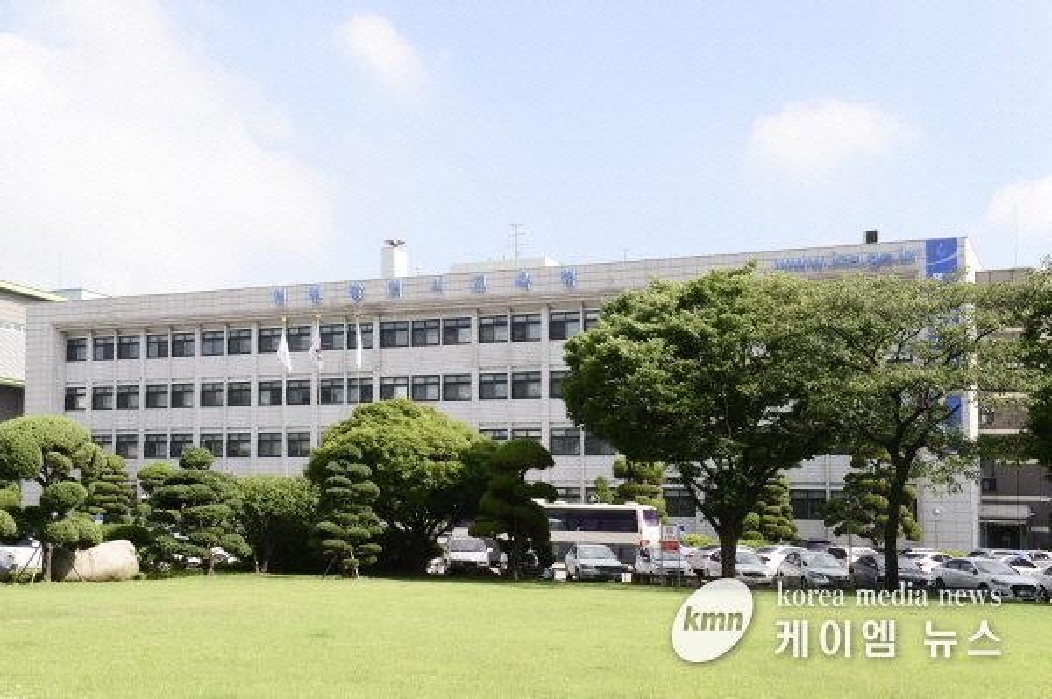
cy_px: 350
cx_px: 526
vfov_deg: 30.5
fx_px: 1285
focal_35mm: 44
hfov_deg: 44.5
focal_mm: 44
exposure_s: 1/1000
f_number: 11
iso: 1600
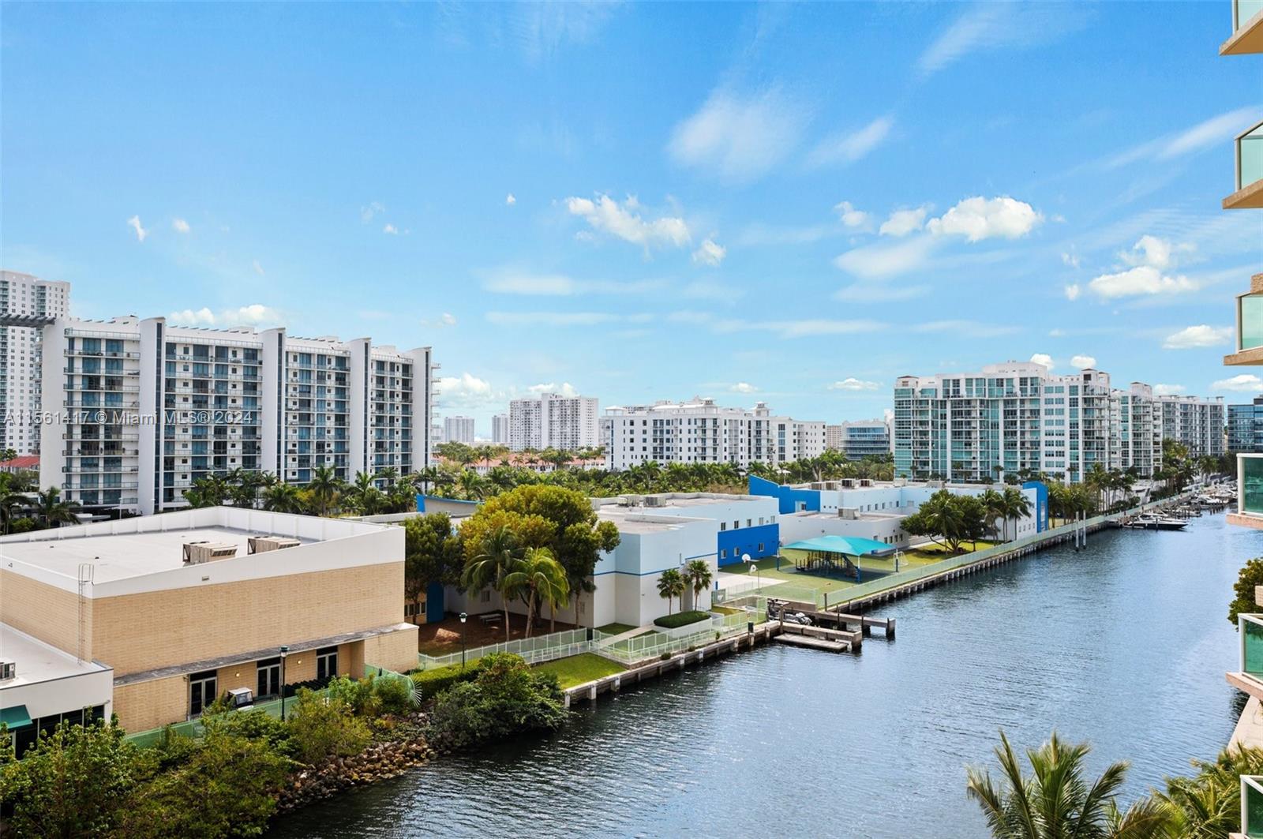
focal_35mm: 24
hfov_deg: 73.8
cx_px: 632
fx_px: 841
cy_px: 420
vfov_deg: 53.0
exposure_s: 1/400
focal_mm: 24
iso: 200
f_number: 8
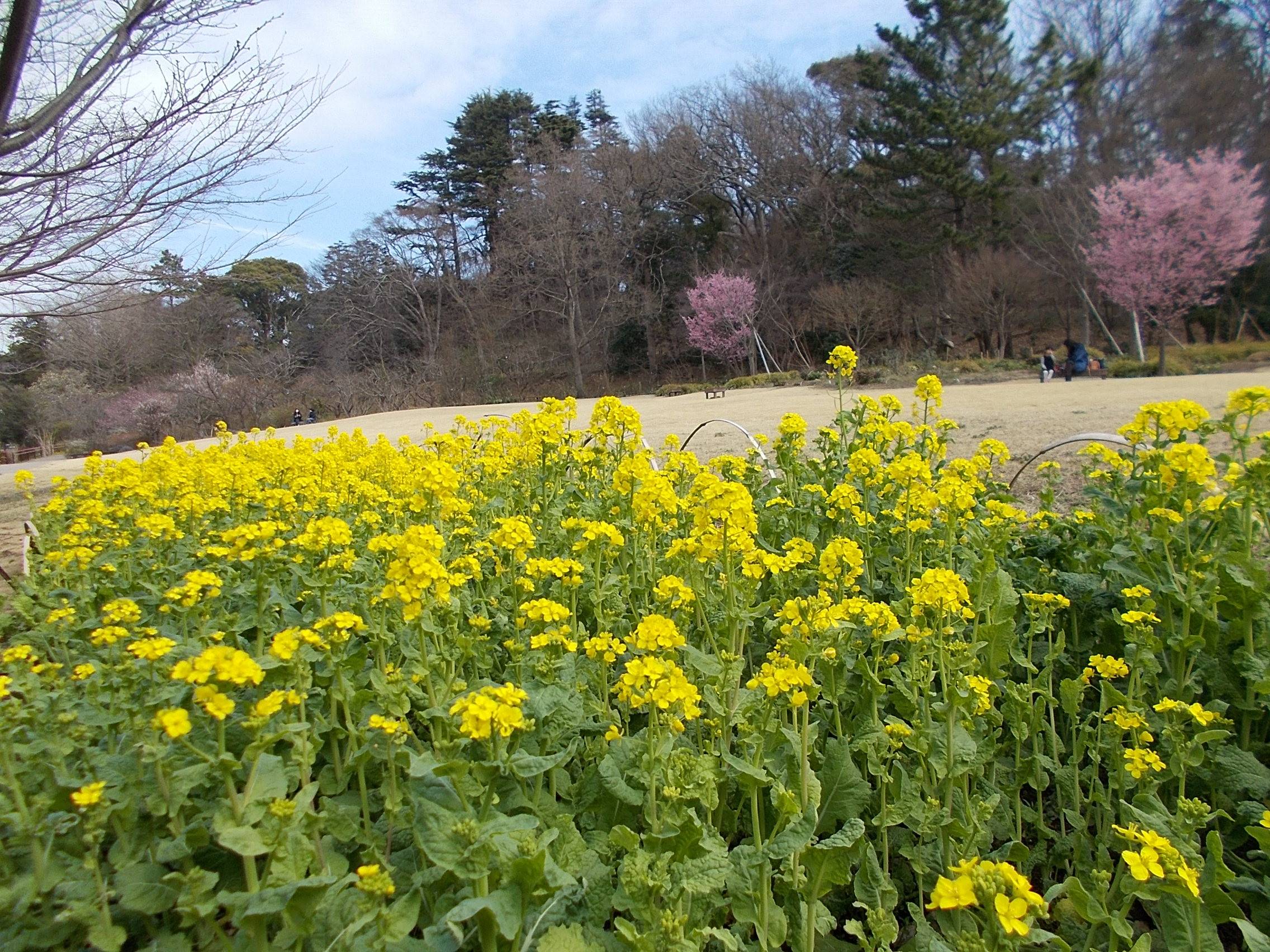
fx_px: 954
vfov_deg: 53.1
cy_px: 476
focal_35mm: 26
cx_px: 635
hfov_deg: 67.3
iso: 80
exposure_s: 1/100
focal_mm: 4.6
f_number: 8
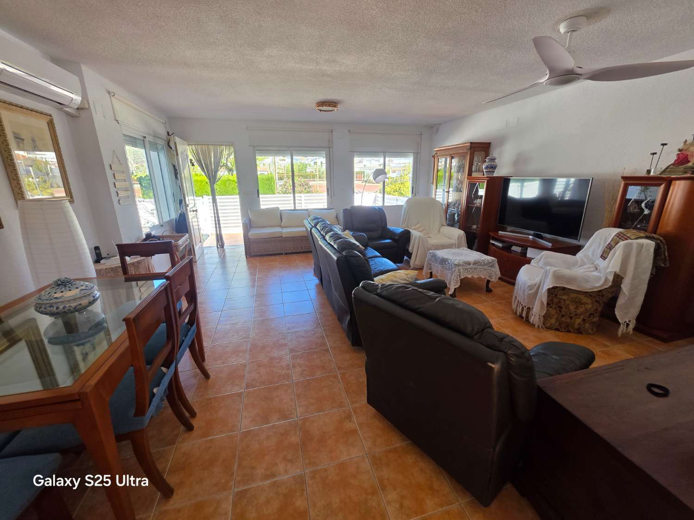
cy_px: 260
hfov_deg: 106.2
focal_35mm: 13
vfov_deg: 89.9
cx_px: 347
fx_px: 261
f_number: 1.9
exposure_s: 1/100
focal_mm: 2.2
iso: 32
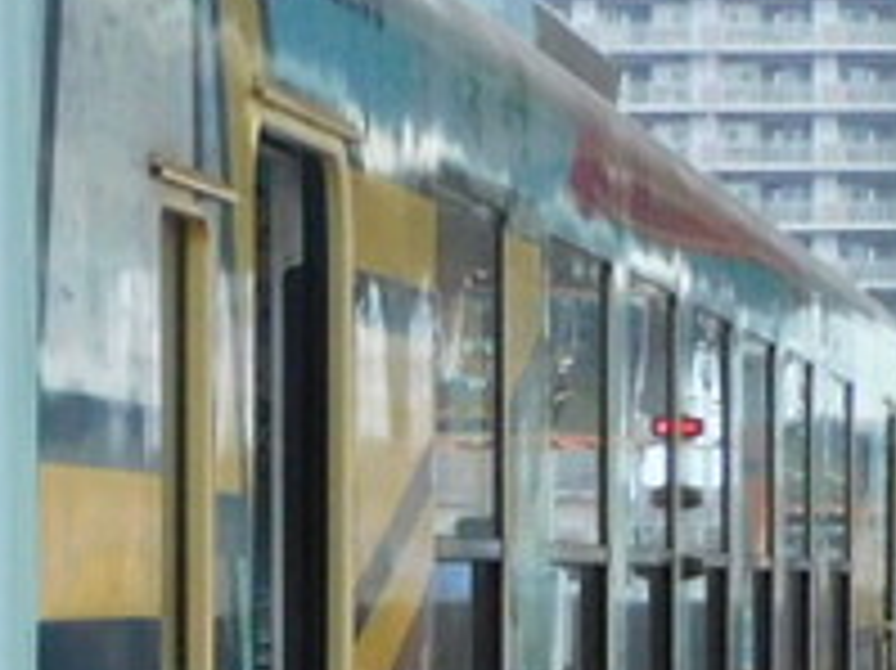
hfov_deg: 7.2
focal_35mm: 271
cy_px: 985
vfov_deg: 5.4
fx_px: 7010
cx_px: -234
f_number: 4
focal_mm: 8.1
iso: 400
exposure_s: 1/640
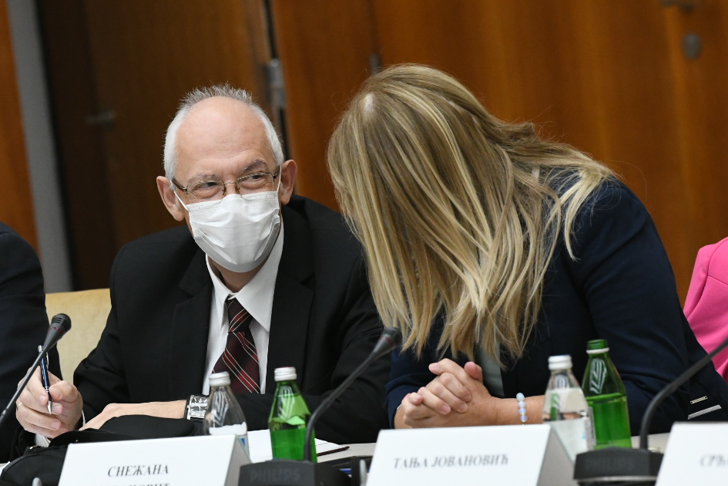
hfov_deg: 6.0
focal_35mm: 343
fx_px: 6936
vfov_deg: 4.0
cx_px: 264
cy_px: 270
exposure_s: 1/250
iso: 4000
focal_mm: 200
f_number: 5.6
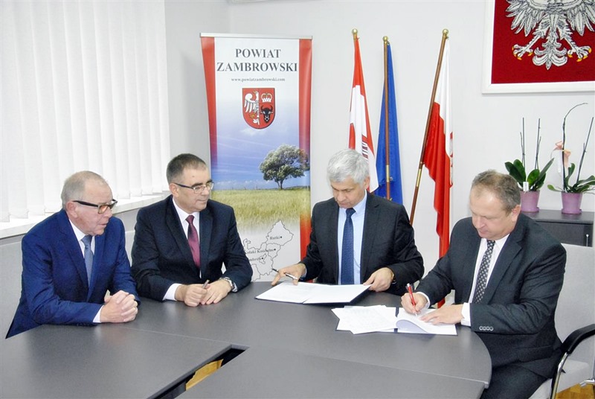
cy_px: 200
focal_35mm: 42
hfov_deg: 46.3
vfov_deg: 32.0
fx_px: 695
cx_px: 298
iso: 1600
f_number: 5.6
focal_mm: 28
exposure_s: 1/60
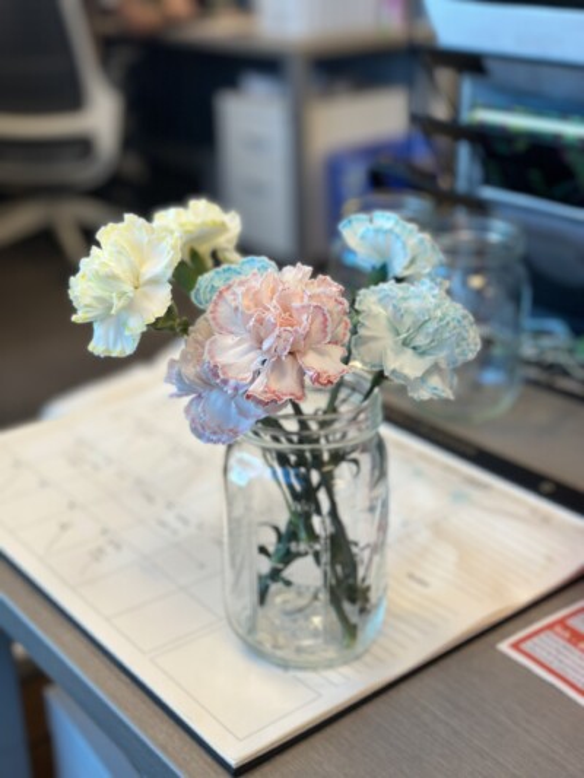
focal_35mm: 48
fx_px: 1079
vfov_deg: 39.6
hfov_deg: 30.3
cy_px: 389
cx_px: 292
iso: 80
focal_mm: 6.86
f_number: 1.78
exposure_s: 1/120
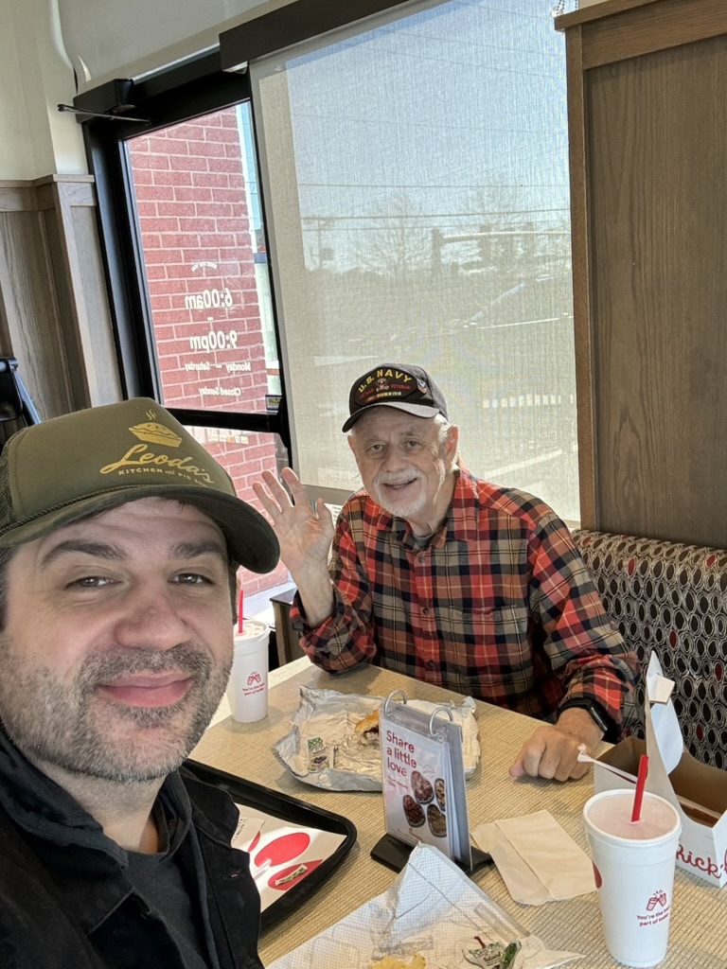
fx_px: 840
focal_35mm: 30
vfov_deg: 60.0
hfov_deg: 46.8
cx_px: 364
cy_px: 484
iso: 80
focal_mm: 2.69
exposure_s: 1/75
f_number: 1.9
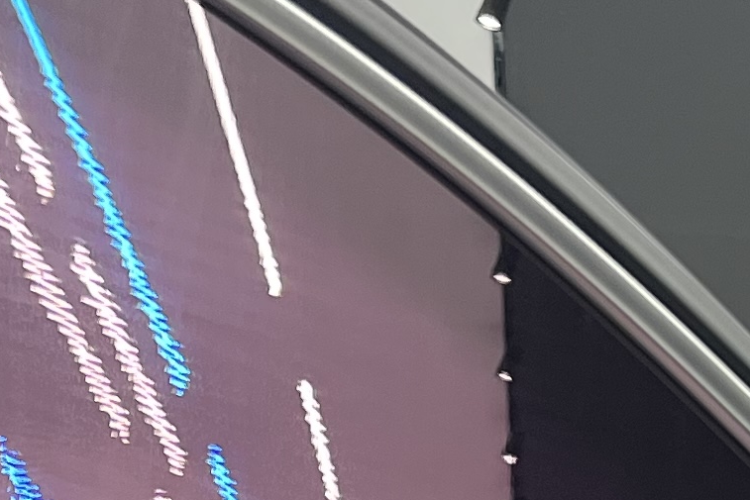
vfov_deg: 8.6
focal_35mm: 144
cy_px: 1267
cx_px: 323
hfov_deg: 14.2
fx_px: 3000
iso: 100
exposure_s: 1/100
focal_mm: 5.7
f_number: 1.5
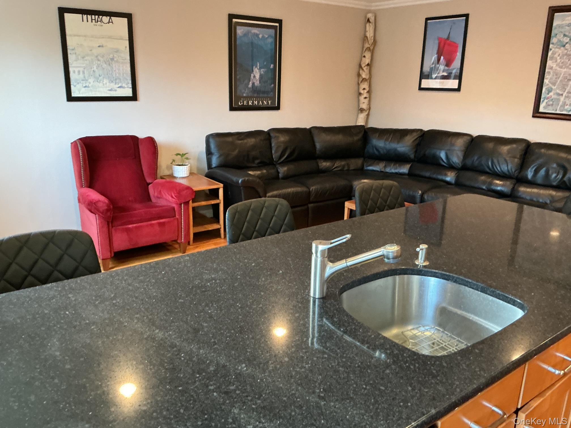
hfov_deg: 61.7
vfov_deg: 48.2
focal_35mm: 29
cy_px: 214
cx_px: 286
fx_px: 478
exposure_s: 1/40
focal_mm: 3
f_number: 1.8
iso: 250
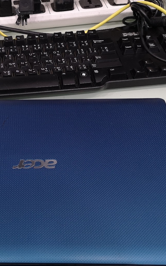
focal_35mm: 51
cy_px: 154
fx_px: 369
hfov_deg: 24.6
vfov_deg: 39.5
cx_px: 16
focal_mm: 3.95
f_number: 1.8
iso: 500
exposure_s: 1/100
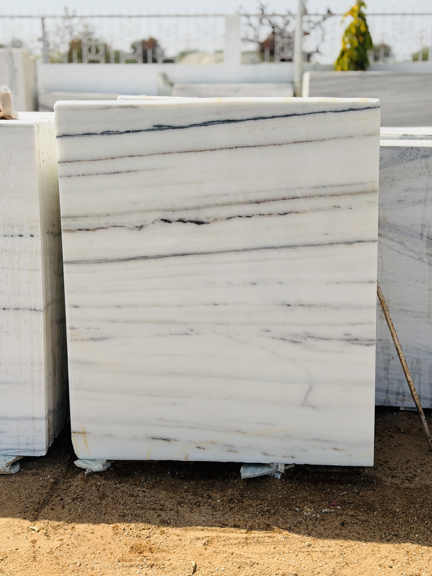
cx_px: 216
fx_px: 799
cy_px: 288
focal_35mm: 48
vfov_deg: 39.7
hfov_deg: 30.3
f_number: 1.78
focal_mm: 6.76
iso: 64
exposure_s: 1/7143
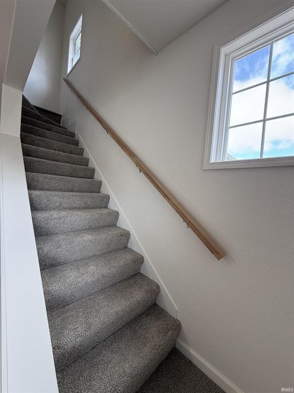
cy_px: 196
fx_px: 159
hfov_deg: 85.7
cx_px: 147
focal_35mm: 14
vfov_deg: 102.1
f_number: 2.2
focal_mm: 2.22
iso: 100
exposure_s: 1/120
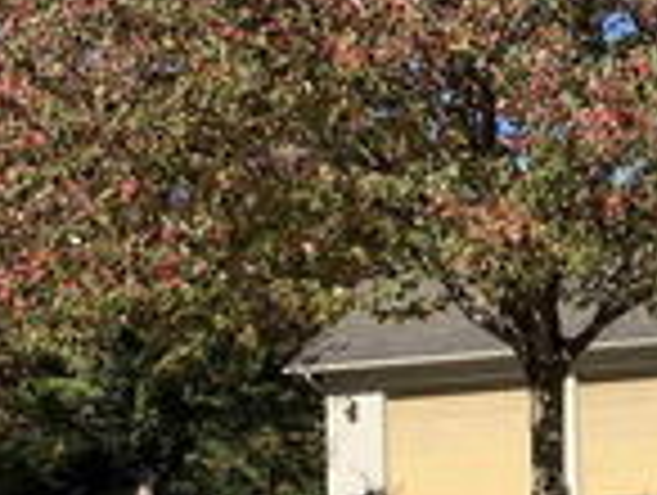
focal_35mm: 91
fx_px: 1730
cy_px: 288
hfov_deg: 18.3
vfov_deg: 16.3
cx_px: 1071
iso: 25
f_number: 1.8
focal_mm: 4.25
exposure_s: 1/2075
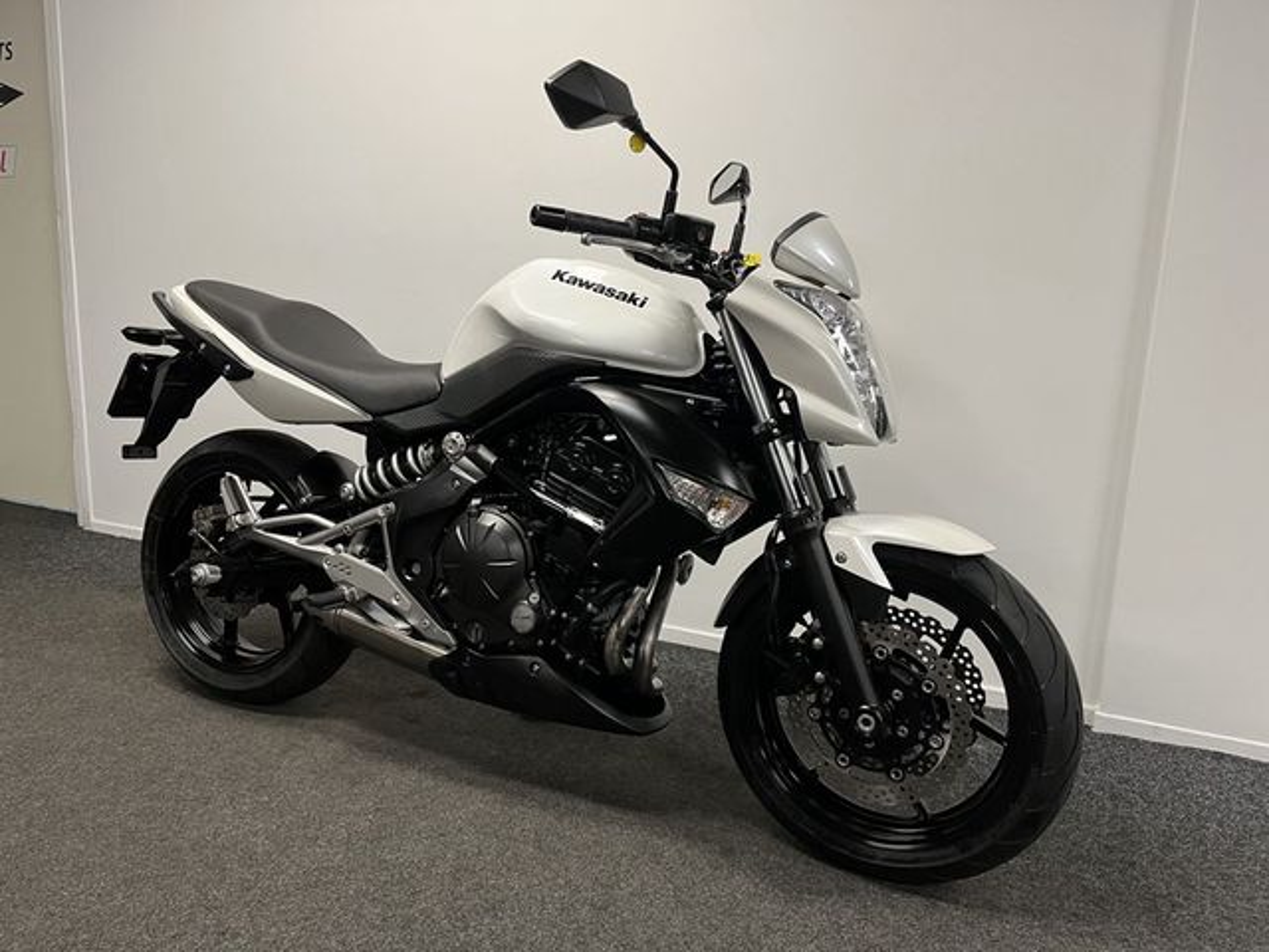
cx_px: 634
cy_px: 476
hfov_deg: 67.3
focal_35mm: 26
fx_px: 953
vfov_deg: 53.1
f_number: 1.6
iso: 80
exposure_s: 1/50
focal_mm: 5.1
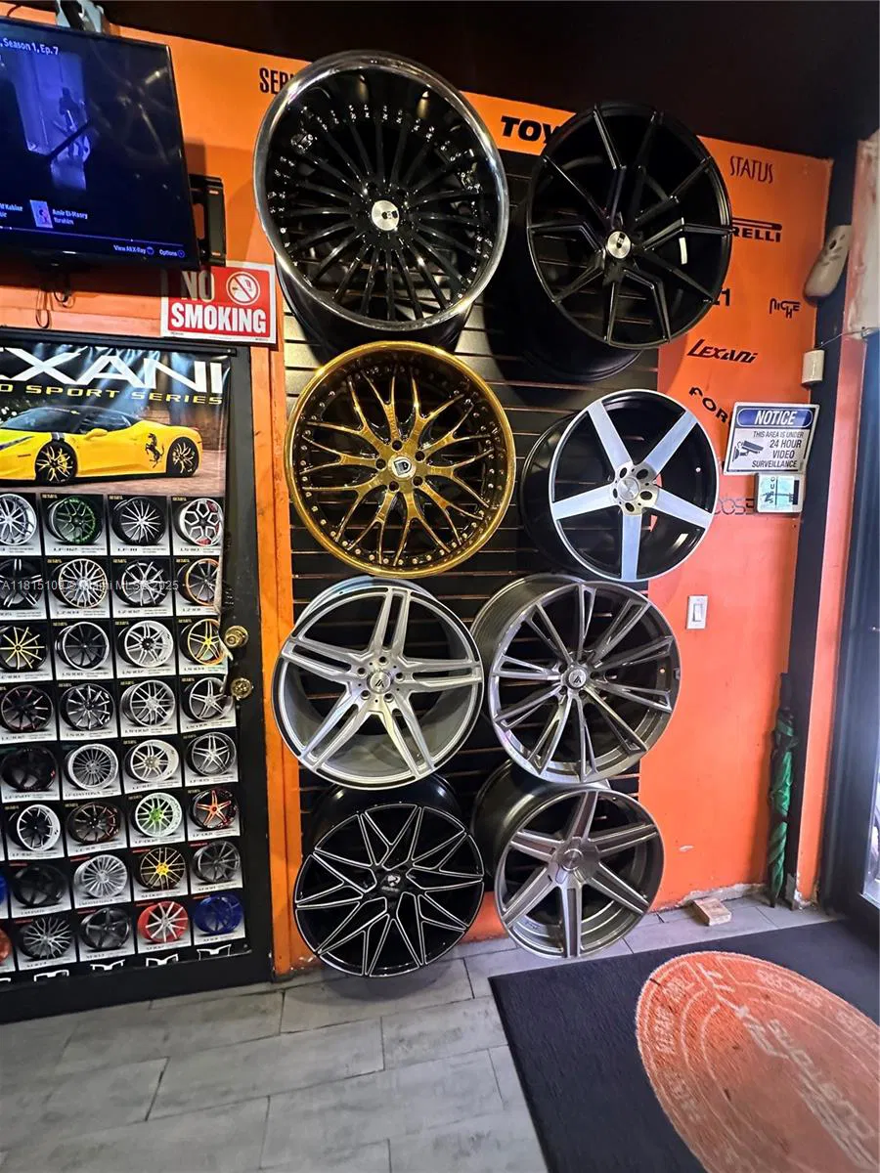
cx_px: 440
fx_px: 475
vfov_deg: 102.1
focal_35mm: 14
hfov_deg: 85.7
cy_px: 586
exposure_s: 1/40
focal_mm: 2.22
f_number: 2.2
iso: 800
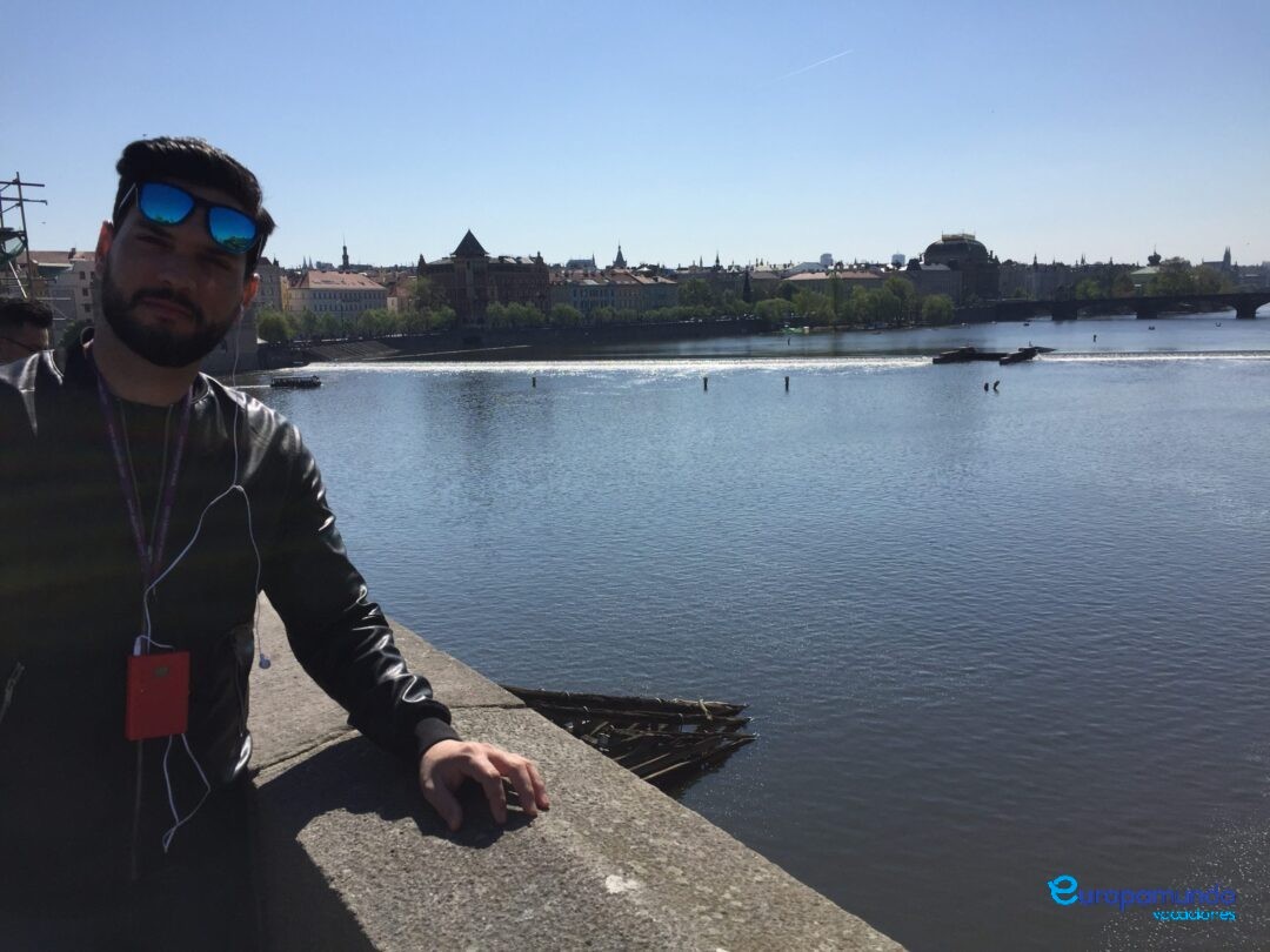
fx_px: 1064
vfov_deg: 48.2
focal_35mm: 29
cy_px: 476
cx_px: 635
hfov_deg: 61.7
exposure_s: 1/4950
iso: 32
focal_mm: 4.15
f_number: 2.2
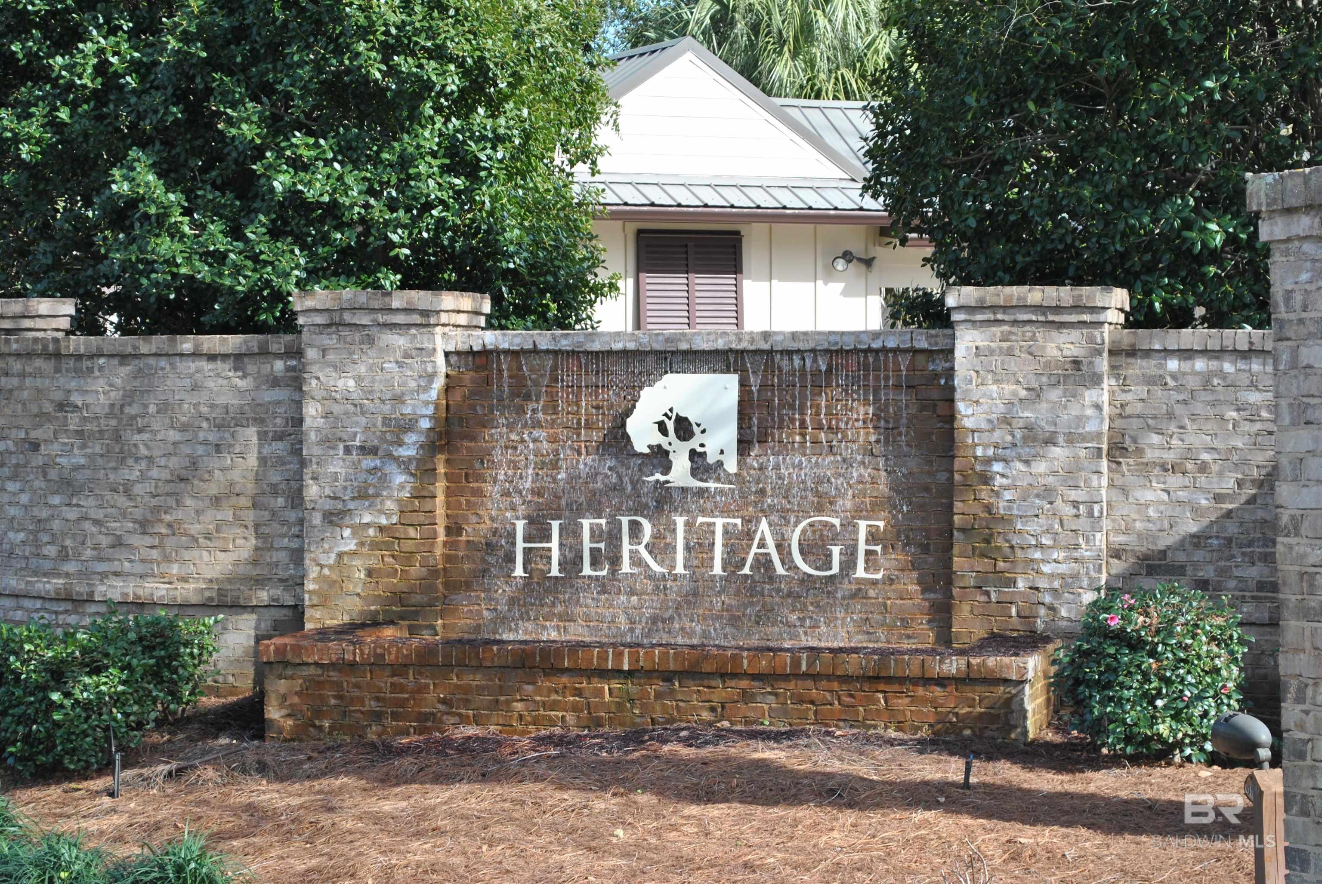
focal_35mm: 82
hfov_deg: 24.6
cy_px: 442
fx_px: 3033
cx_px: 661
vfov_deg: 16.6
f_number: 5.6
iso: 100
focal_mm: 55
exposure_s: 1/125
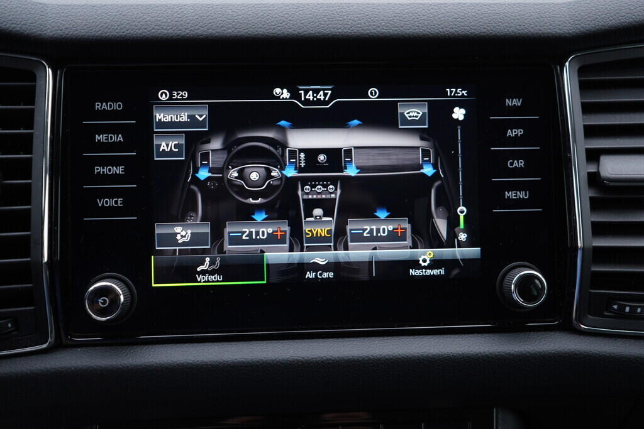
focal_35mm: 36
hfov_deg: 53.1
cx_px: 322
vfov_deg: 36.9
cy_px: 214
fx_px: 644
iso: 200
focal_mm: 24
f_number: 2.8
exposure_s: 1/40
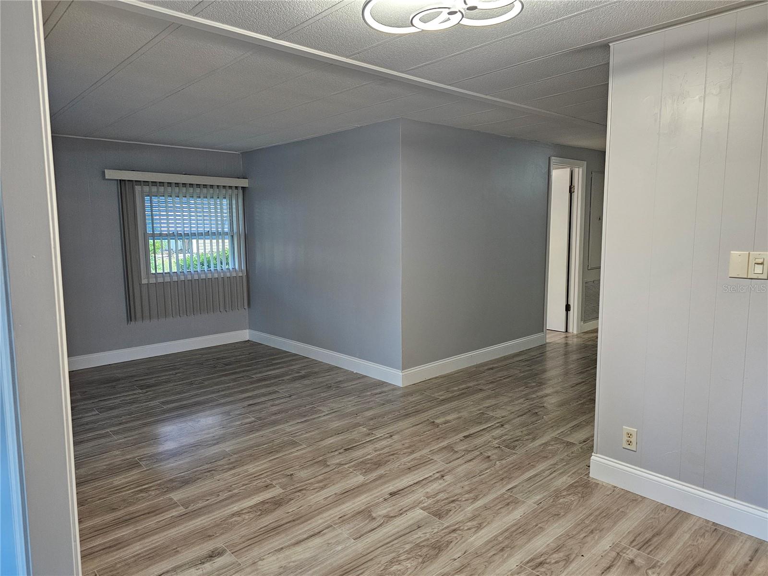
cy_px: 288
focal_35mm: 23
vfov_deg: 58.9
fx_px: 510
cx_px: 384
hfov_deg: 73.9
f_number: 1.7
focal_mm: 6.3
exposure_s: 1/120
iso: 320
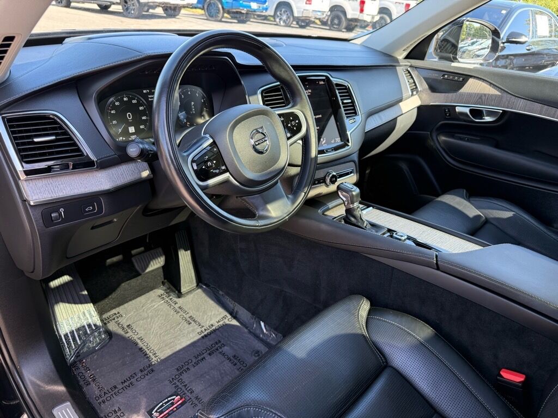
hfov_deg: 71.6
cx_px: 279
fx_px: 387
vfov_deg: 56.8
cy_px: 209
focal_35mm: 24
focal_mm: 6.76
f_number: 1.78
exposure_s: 1/176
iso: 160
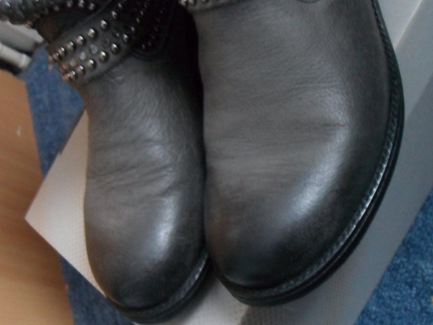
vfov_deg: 30.8
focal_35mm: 47
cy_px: 188
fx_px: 588
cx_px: 239
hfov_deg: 40.4
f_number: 2.8
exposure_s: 1/8
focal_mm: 6.2
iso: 400
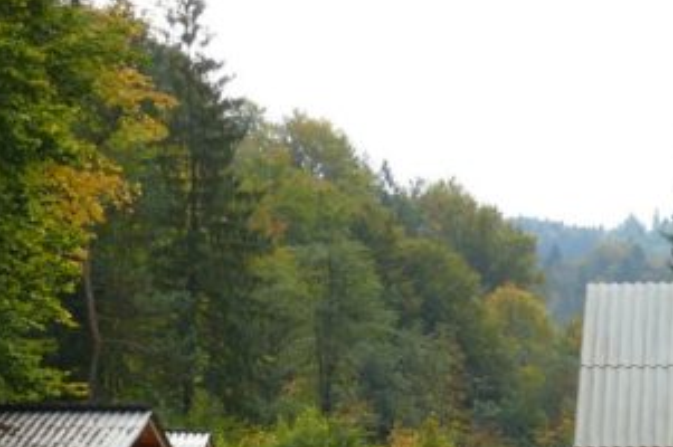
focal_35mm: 124
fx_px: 2316
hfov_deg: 16.0
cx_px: 760
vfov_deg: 10.5
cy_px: 767
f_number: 4.5
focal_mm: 7.4
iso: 100
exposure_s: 1/250
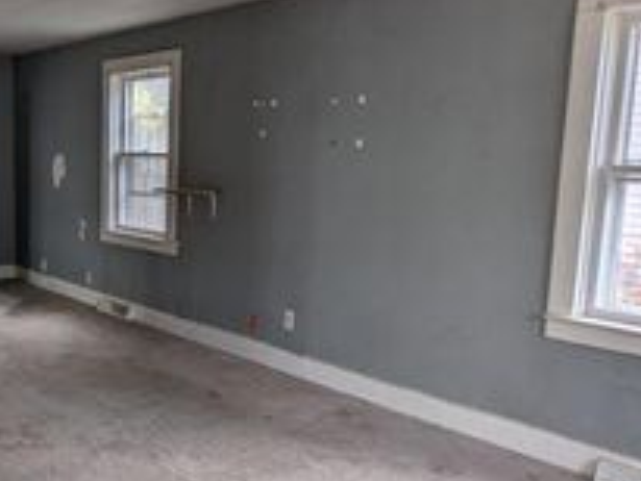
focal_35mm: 39
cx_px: 103
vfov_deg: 36.8
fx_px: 723
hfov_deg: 44.8
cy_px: 251
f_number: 2.2
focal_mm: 2.35
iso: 51
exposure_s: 1/104
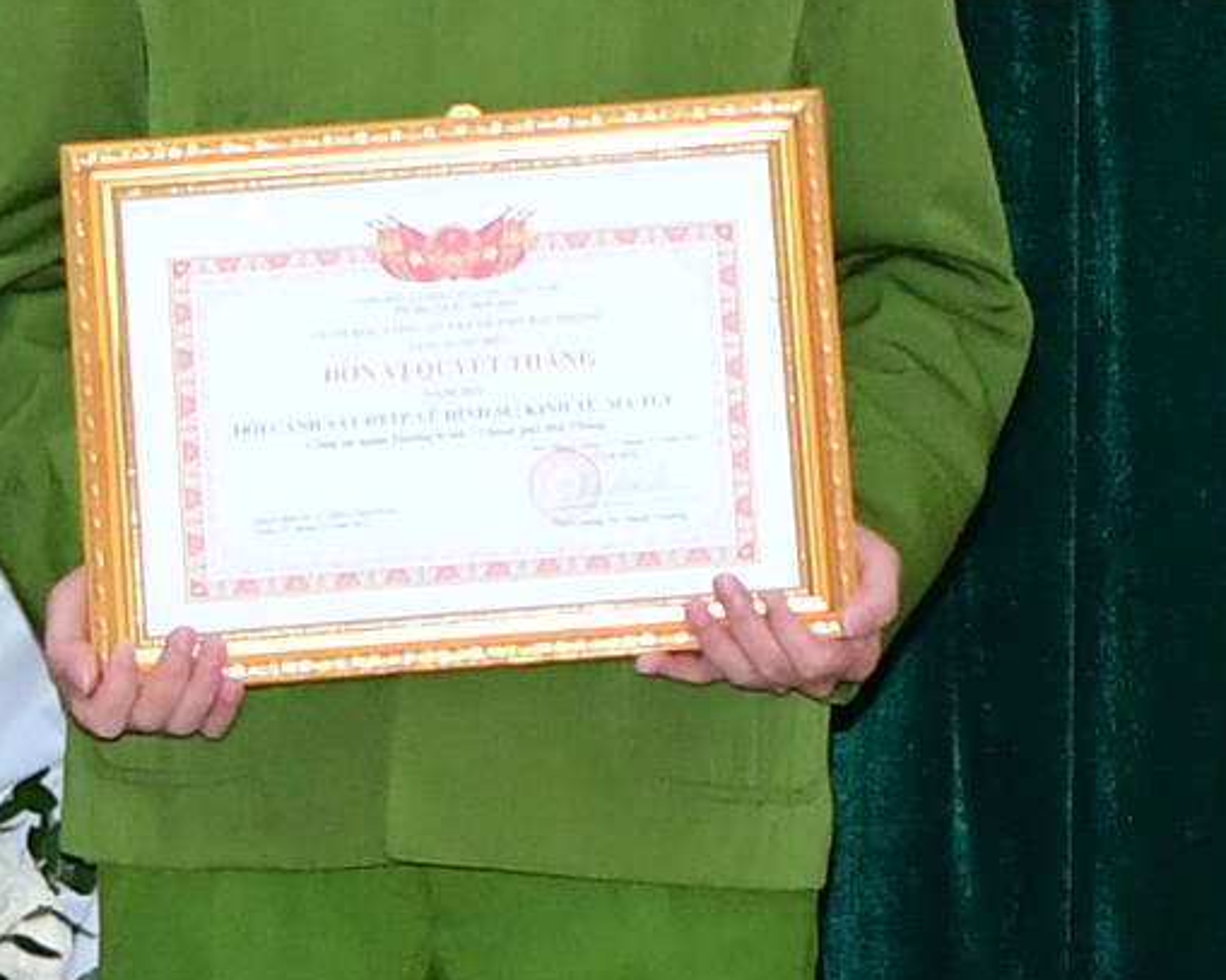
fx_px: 12982
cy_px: -513
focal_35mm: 358
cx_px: 1424
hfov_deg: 5.4
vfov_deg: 4.3
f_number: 2.8
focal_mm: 31
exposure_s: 1/200
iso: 1250
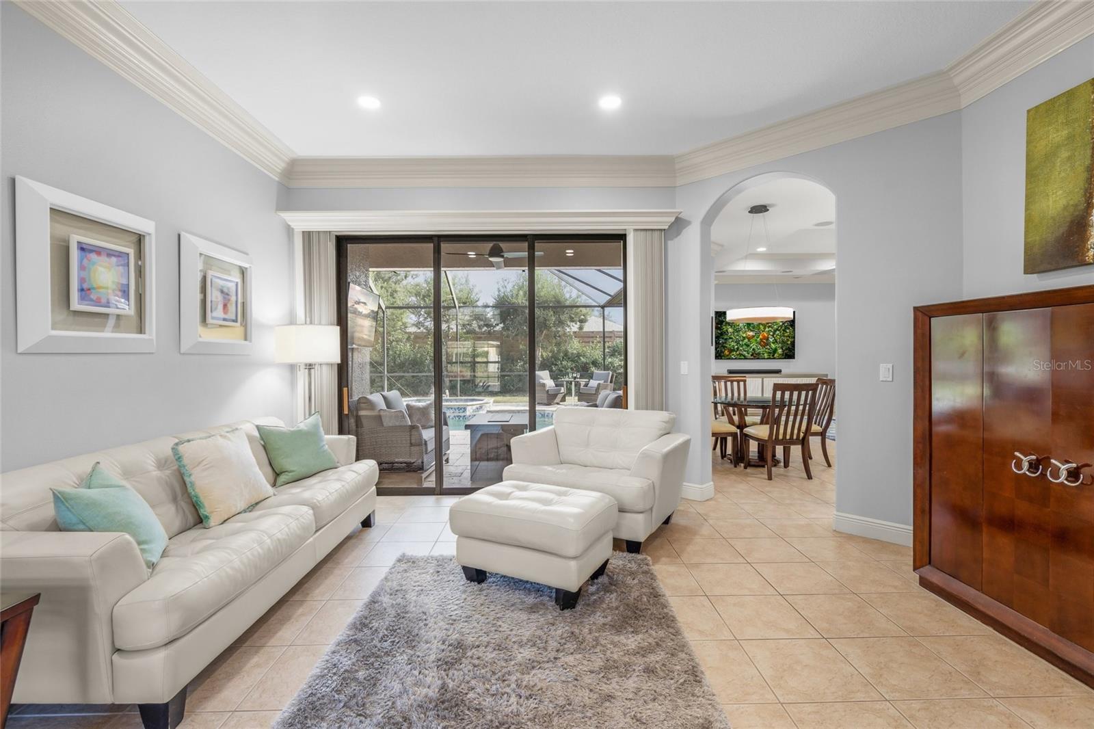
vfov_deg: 73.7
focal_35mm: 16
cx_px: 547
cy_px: 364
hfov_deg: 96.7
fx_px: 486
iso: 250
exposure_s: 1/4
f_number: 6.3
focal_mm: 16
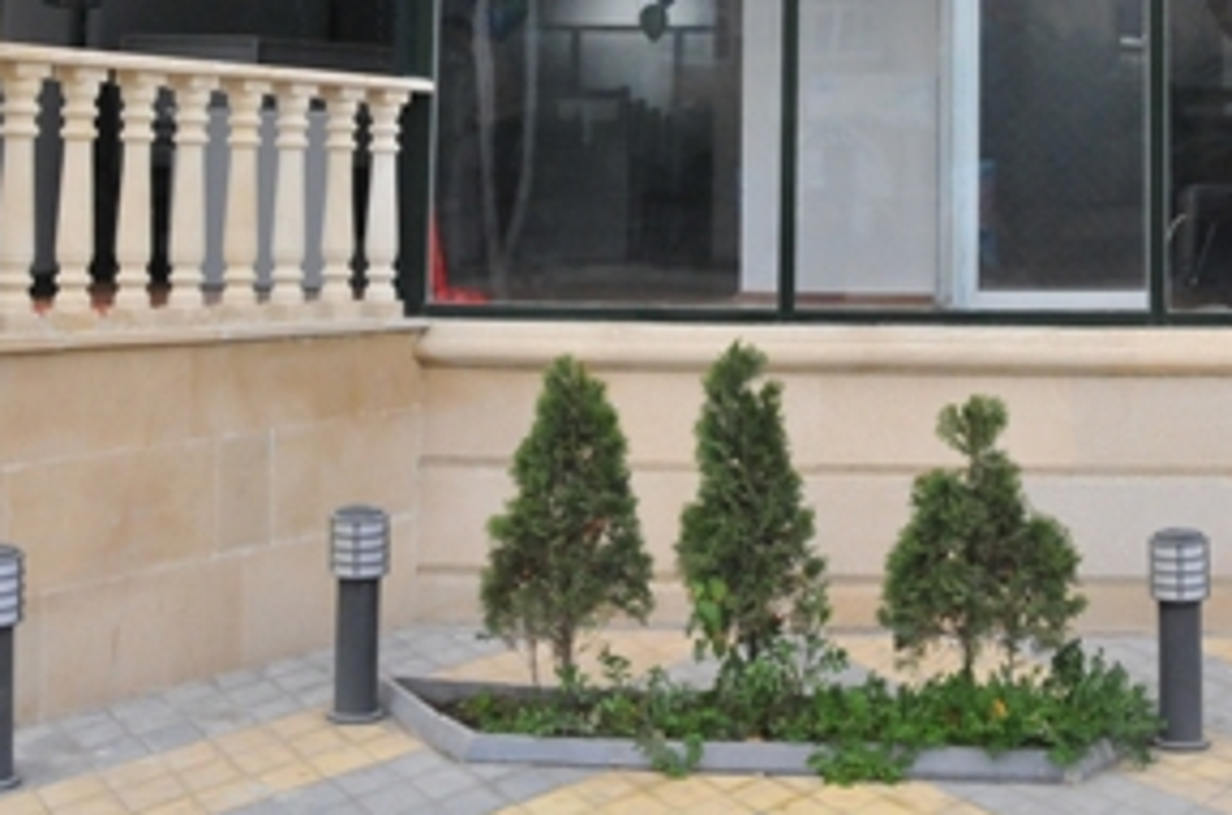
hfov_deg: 30.0
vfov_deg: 19.4
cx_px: 790
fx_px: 2288
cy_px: -62
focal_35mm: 67
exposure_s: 1/250
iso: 1250
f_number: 9
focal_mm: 20
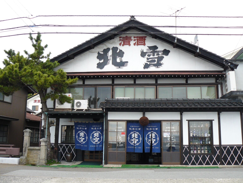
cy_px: 92
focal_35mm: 36
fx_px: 253
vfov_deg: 39.7
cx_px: 122
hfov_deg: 51.4
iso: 100
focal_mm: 6
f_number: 4
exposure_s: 1/200
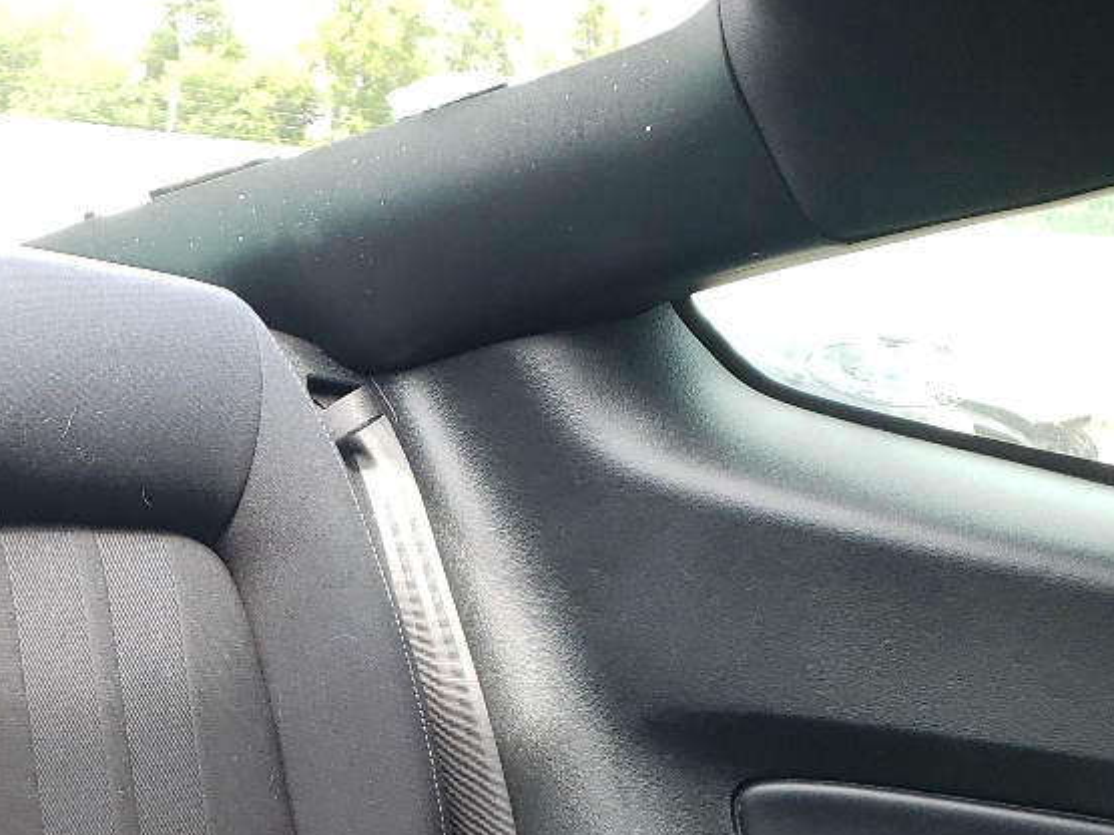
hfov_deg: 24.2
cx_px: -118
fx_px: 2413
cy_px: 1152
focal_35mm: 75
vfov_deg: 18.0
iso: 50
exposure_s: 1/179
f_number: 1.5
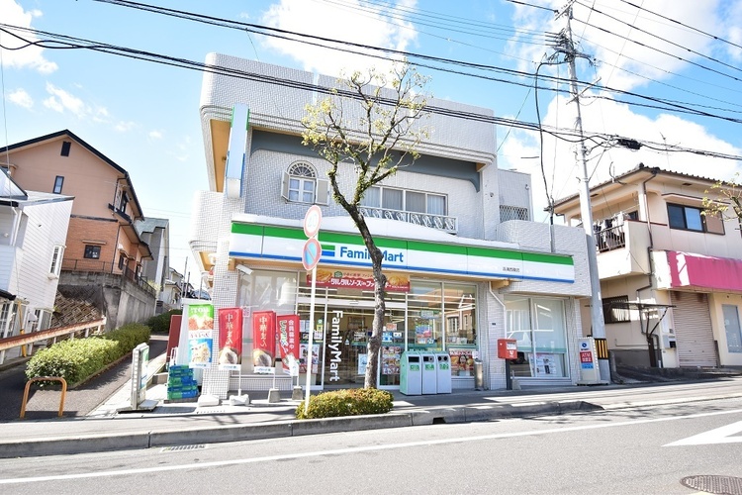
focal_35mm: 21
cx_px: 371
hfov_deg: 81.2
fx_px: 433
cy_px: 248
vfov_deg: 59.5
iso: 160
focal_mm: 14
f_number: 5
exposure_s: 1/200
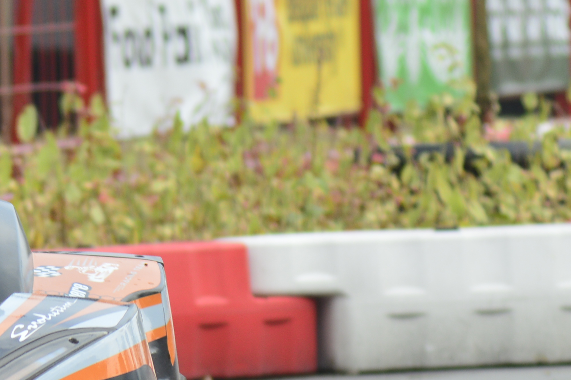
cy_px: 176
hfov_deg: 3.7
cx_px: -189
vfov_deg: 2.5
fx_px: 8817
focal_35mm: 556
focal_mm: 135
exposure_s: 1/320
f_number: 7.1
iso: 200
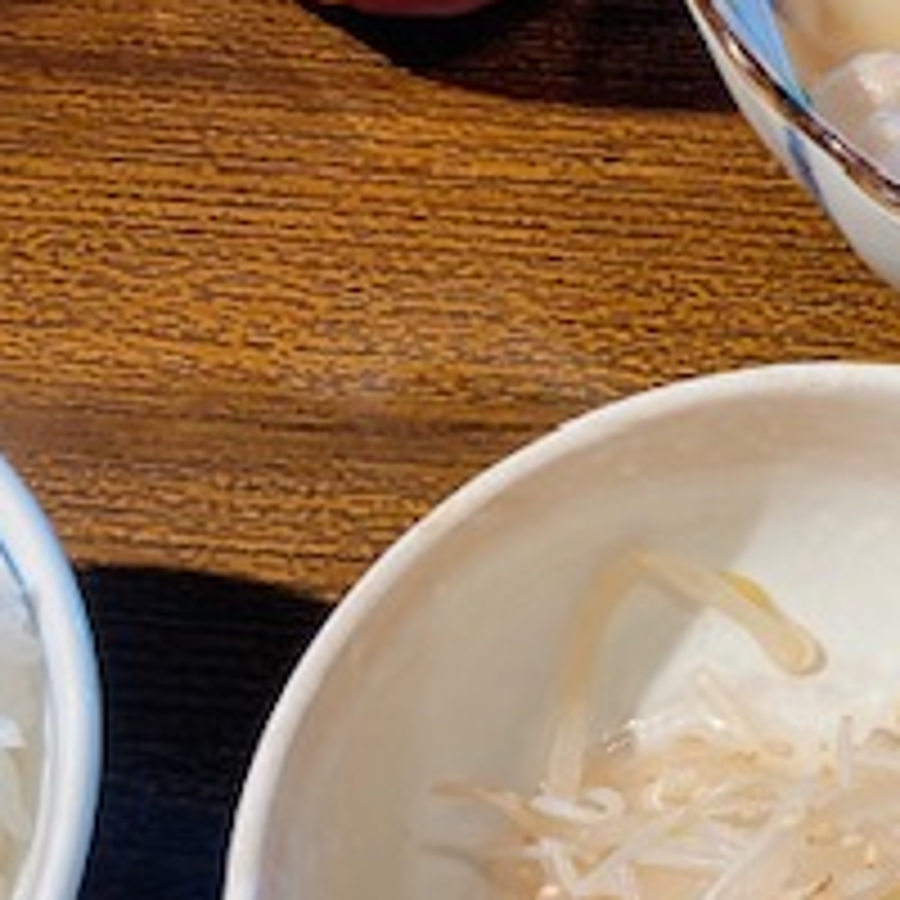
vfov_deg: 21.9
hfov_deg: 20.5
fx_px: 2324
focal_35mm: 79
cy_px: 500
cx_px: 1080
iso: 80
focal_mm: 3.99
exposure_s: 1/100
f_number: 1.8
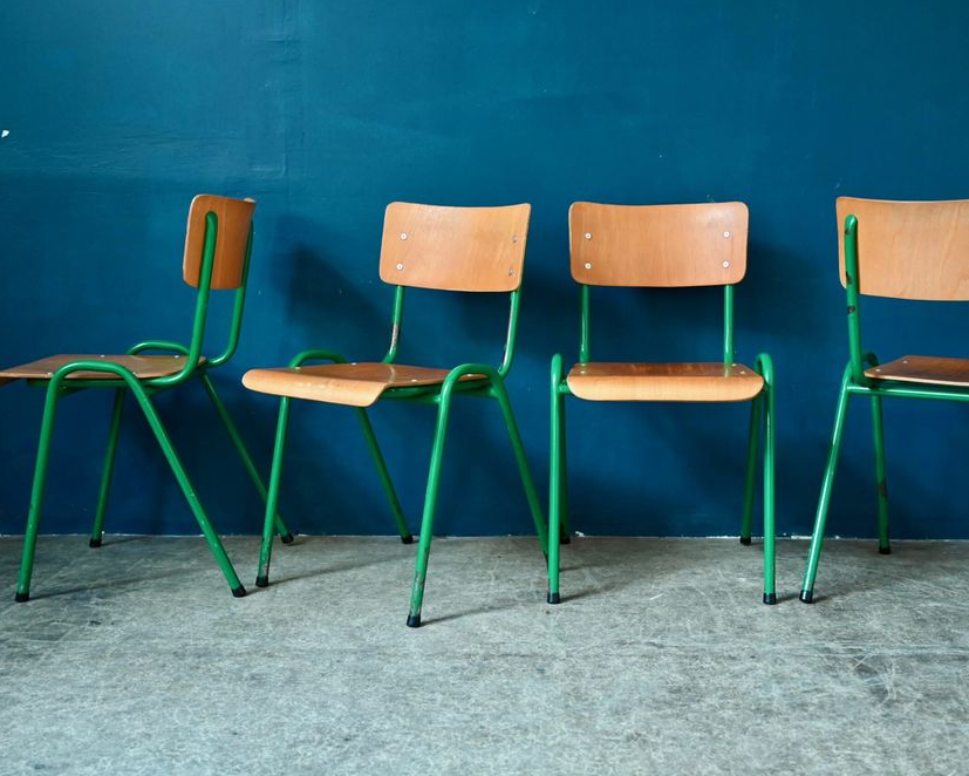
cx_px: 551
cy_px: 389
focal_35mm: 42
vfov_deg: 35.7
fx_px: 1205
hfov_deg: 43.7
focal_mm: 37
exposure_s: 1/40
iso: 1400
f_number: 4
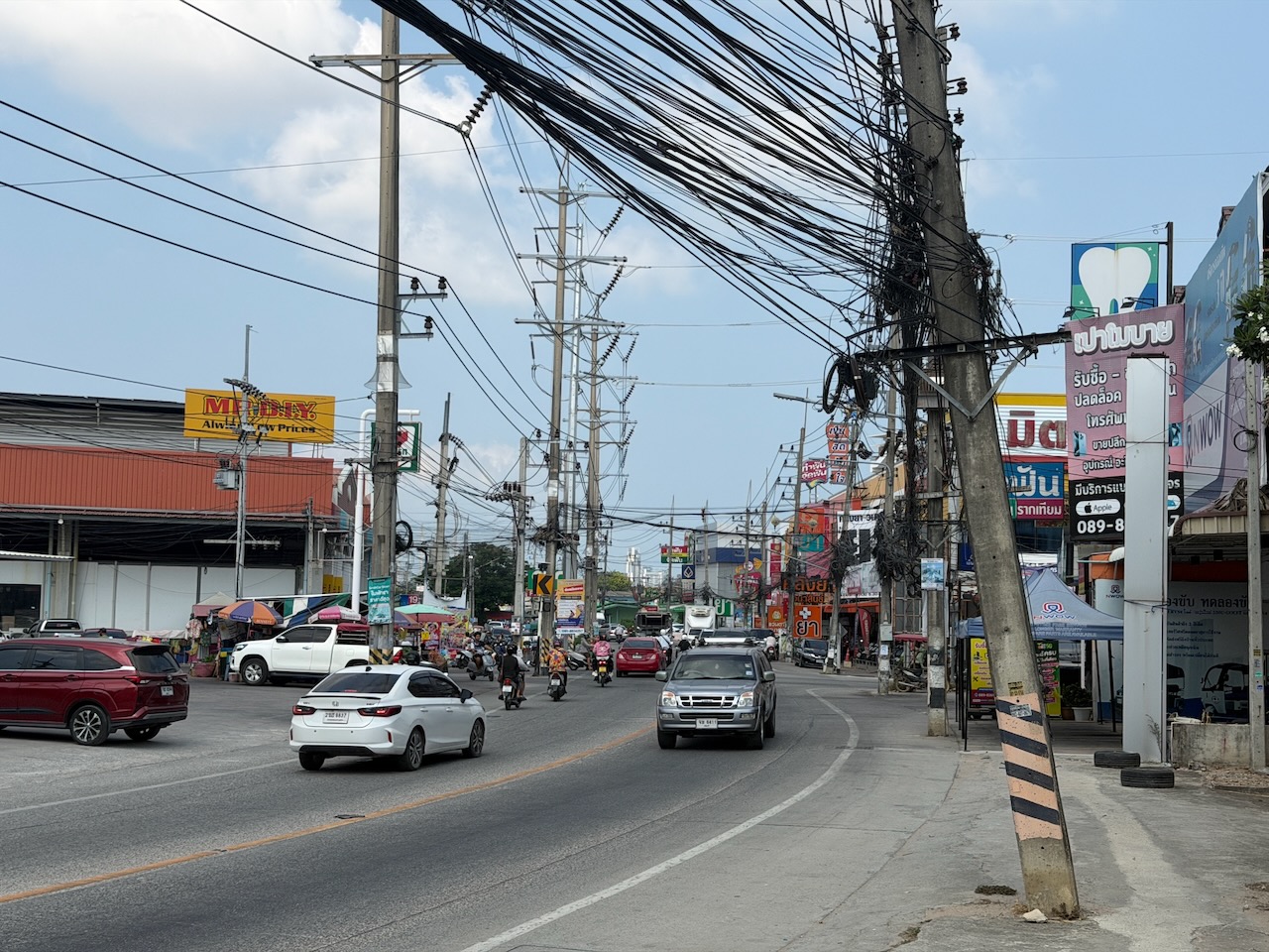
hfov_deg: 39.7
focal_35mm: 48
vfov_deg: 30.3
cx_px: 634
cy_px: 476
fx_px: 1760
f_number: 1.78
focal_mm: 6.76
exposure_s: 1/6024
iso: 64
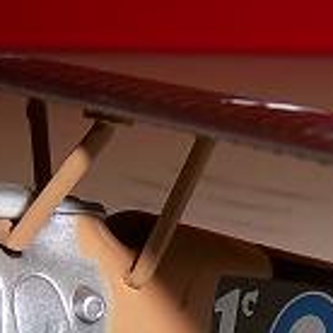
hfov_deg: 13.5
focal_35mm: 129
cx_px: 234
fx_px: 1404
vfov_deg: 13.3
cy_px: 331
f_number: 3.5
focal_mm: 5.1
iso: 64
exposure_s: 1/30
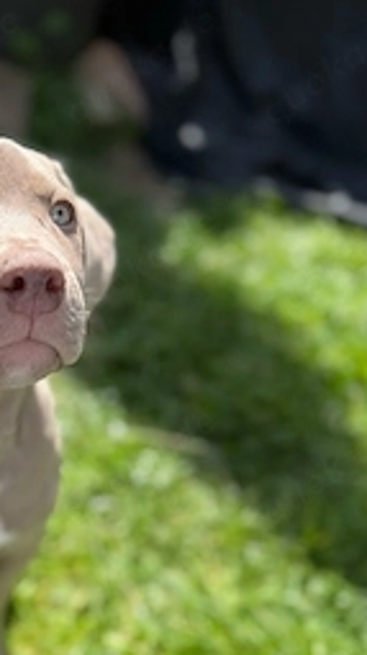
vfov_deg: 47.5
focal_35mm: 41
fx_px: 711
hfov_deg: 27.3
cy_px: 496
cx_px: 0
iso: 80
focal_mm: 6.76
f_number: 1.78
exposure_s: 1/1653
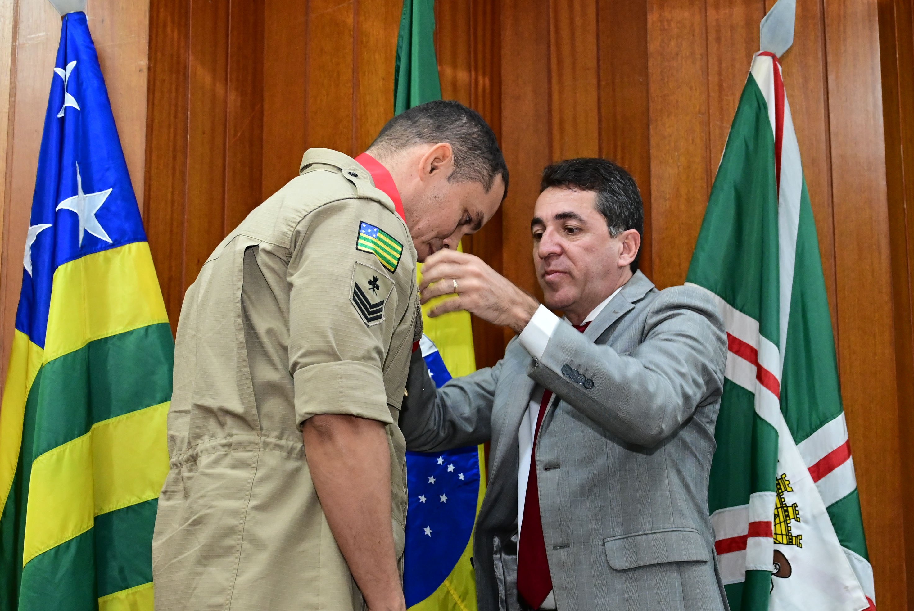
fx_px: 1779
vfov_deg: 19.5
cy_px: 306
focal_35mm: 70
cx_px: 457
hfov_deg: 28.8
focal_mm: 47
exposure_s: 1/125
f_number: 4.5
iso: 4000
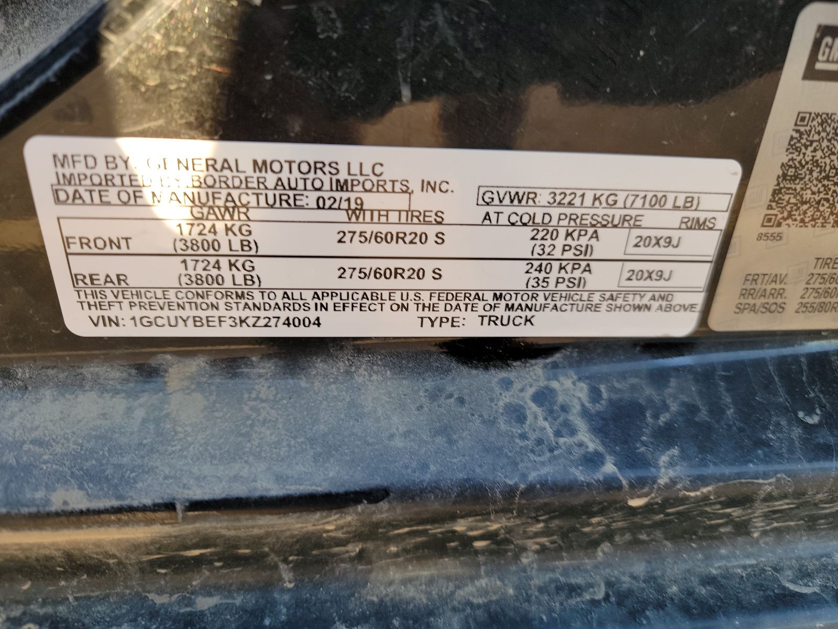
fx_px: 581
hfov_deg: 71.6
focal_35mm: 24
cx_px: 419
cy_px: 314
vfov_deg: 56.8
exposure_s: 1/59
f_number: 1.8
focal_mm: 6.7
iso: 73
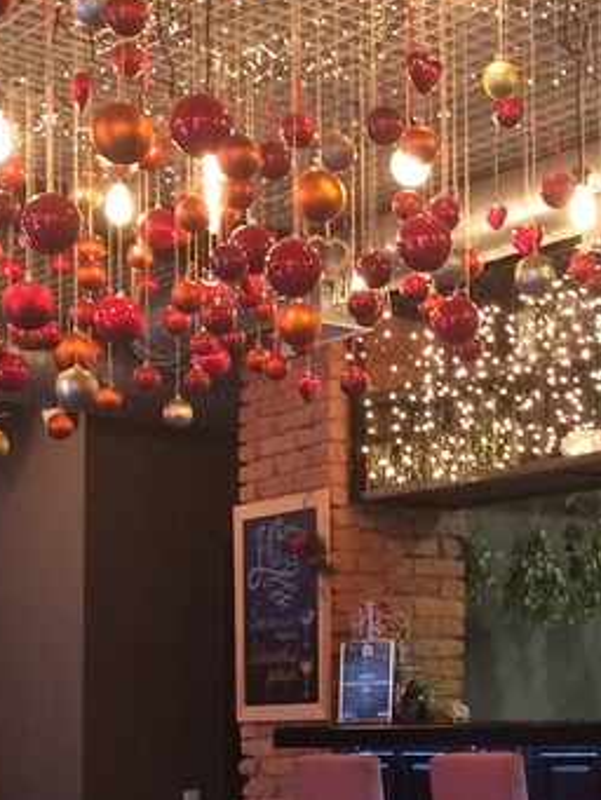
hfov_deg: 18.1
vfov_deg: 24.4
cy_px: 606
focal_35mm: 79
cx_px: 633
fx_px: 1828
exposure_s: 1/33
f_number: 2.2
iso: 320
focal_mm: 4.15
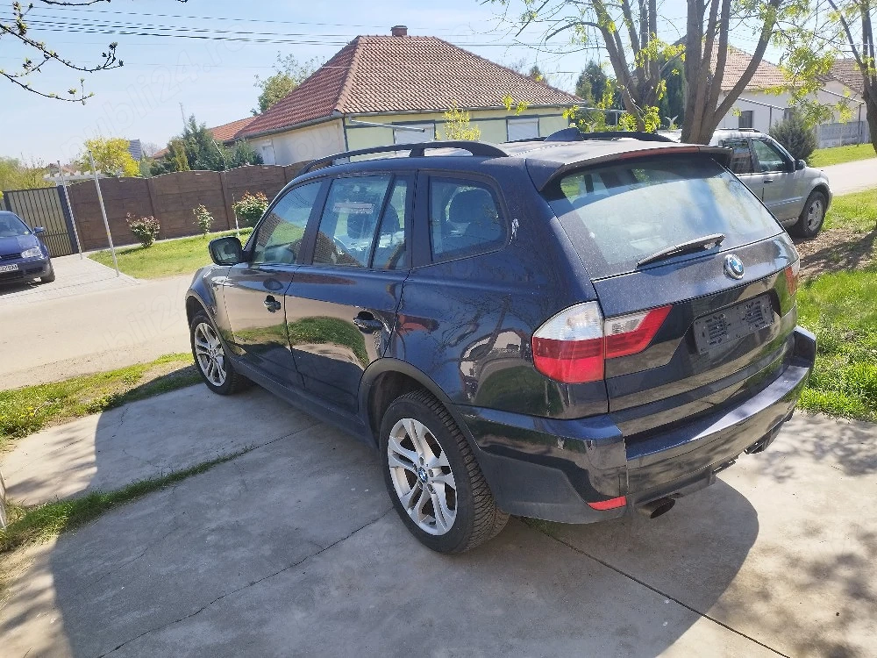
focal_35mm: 24
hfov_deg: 71.6
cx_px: 438
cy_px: 329
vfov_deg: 56.8
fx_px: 608
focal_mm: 5.89
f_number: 1.89
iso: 50
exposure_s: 1/769
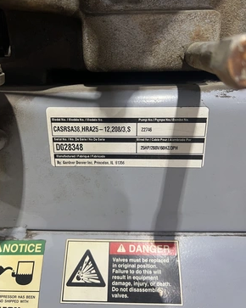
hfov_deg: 51.5
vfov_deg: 62.1
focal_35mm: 28
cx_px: 123
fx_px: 255
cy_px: 140
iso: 160
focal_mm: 5.7
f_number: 1.5
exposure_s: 1/60
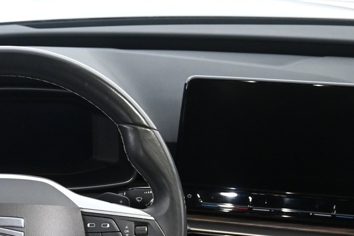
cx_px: -4
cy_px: 228
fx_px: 688
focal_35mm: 70
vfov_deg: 19.0
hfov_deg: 27.2
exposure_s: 1/25
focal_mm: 16
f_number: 3.5
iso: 1600
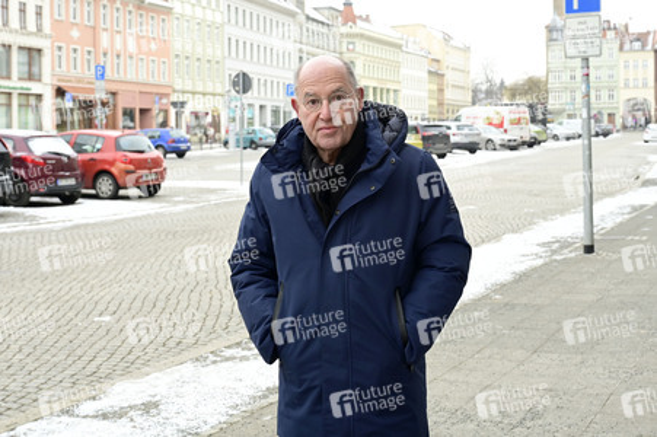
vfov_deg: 34.2
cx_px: 328
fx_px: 711
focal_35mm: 39
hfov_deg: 49.6
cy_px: 218
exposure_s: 1/200
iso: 640
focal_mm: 39
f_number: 6.3
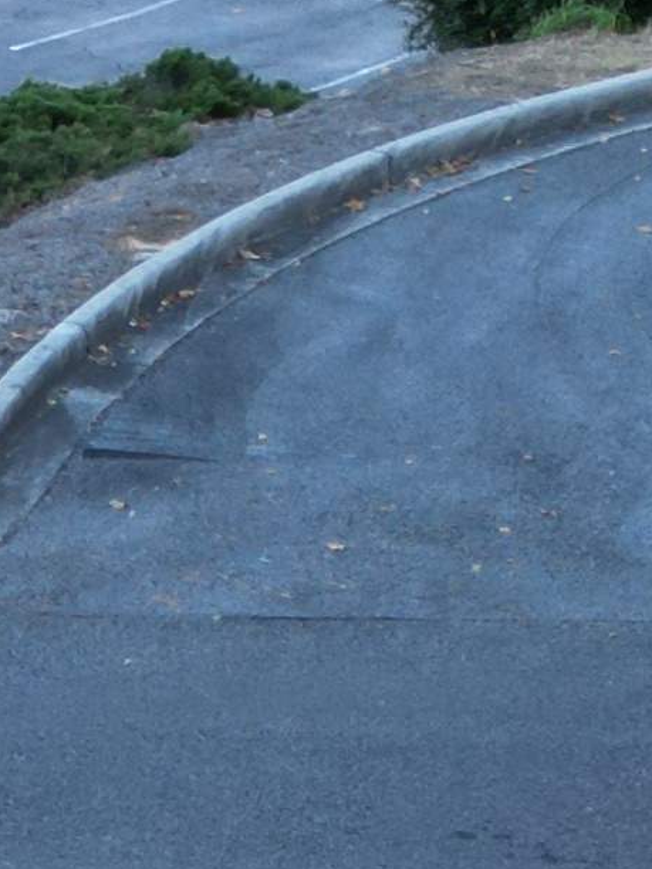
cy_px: 2853
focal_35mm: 158
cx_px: -1266
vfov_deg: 9.2
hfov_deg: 8.1
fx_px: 3968
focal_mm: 6.72
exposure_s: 1/90
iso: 100
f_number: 1.7
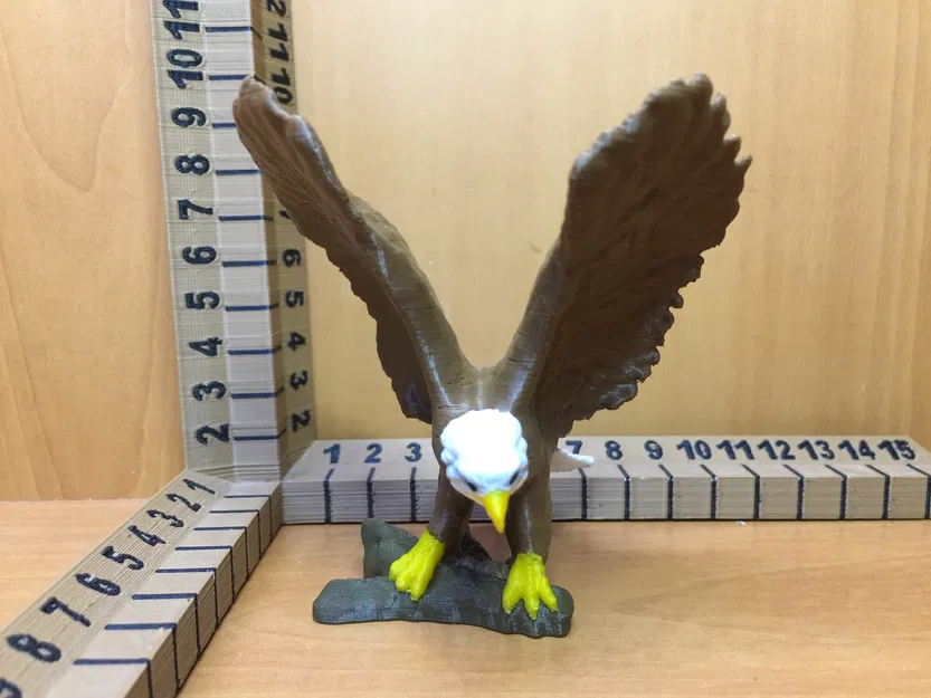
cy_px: 349
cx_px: 466
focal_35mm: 29
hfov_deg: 61.7
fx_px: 780
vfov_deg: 48.2
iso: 80
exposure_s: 1/15
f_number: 2.2
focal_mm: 4.15
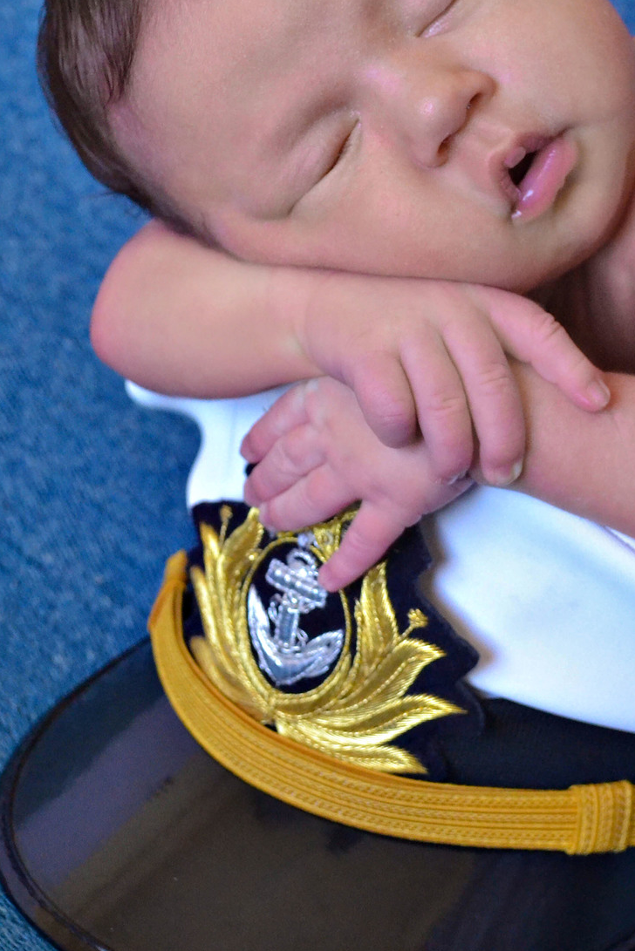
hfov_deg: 14.6
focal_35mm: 94
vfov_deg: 21.7
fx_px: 2485
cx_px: 367
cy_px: 398
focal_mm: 38
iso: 2800
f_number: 5
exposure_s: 1/200
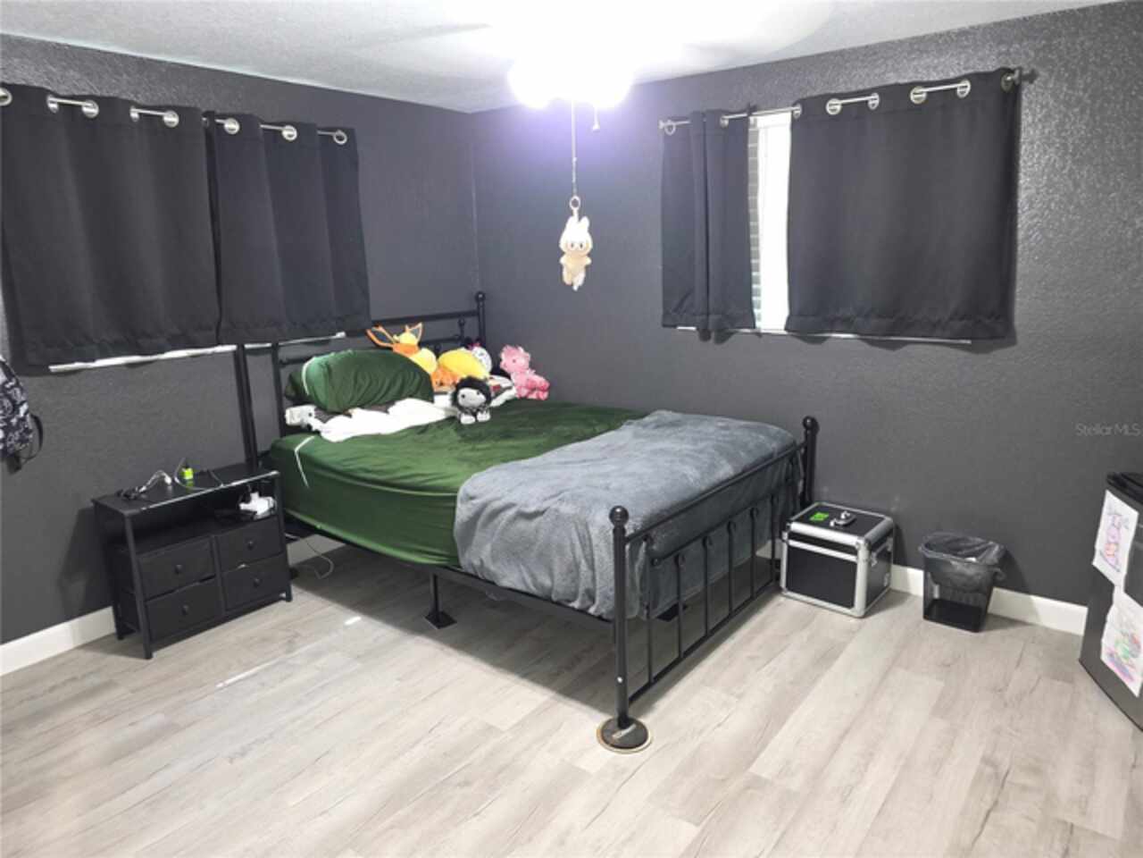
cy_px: 429
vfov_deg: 58.9
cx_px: 572
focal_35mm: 23
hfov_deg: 73.9
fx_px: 759
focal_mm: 6.3
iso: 125
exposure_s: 1/13.4
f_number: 1.7
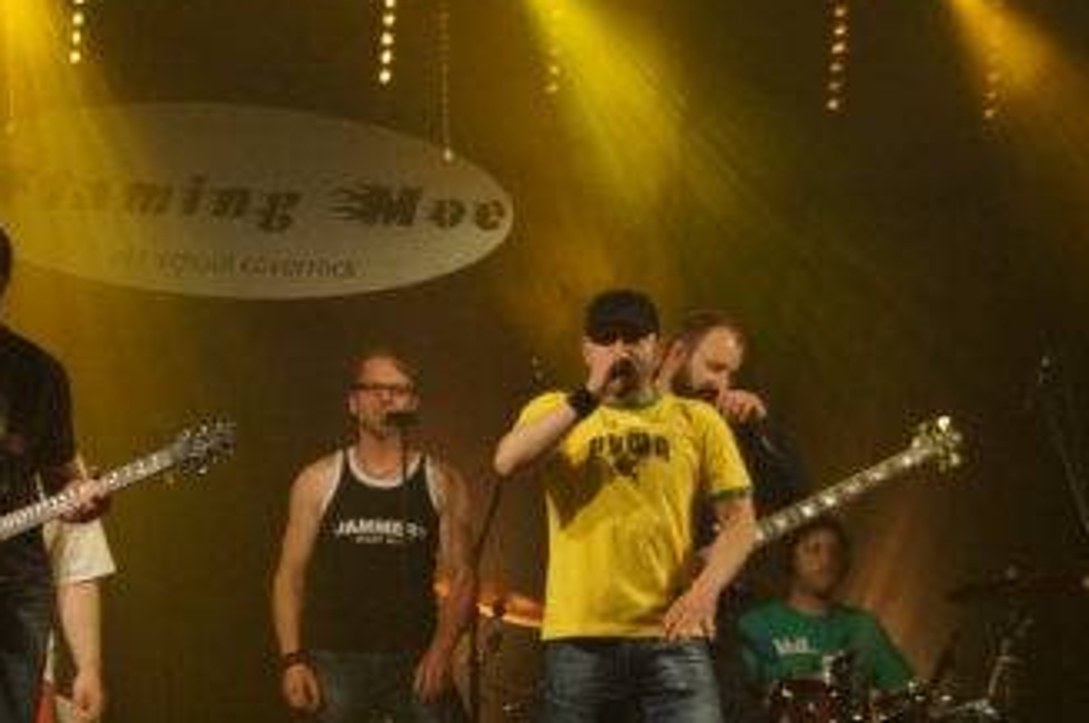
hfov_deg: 14.3
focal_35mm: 144
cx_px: 450
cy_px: 453
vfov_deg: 9.5
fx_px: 4350
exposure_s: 1/60
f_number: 5
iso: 3200
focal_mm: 70
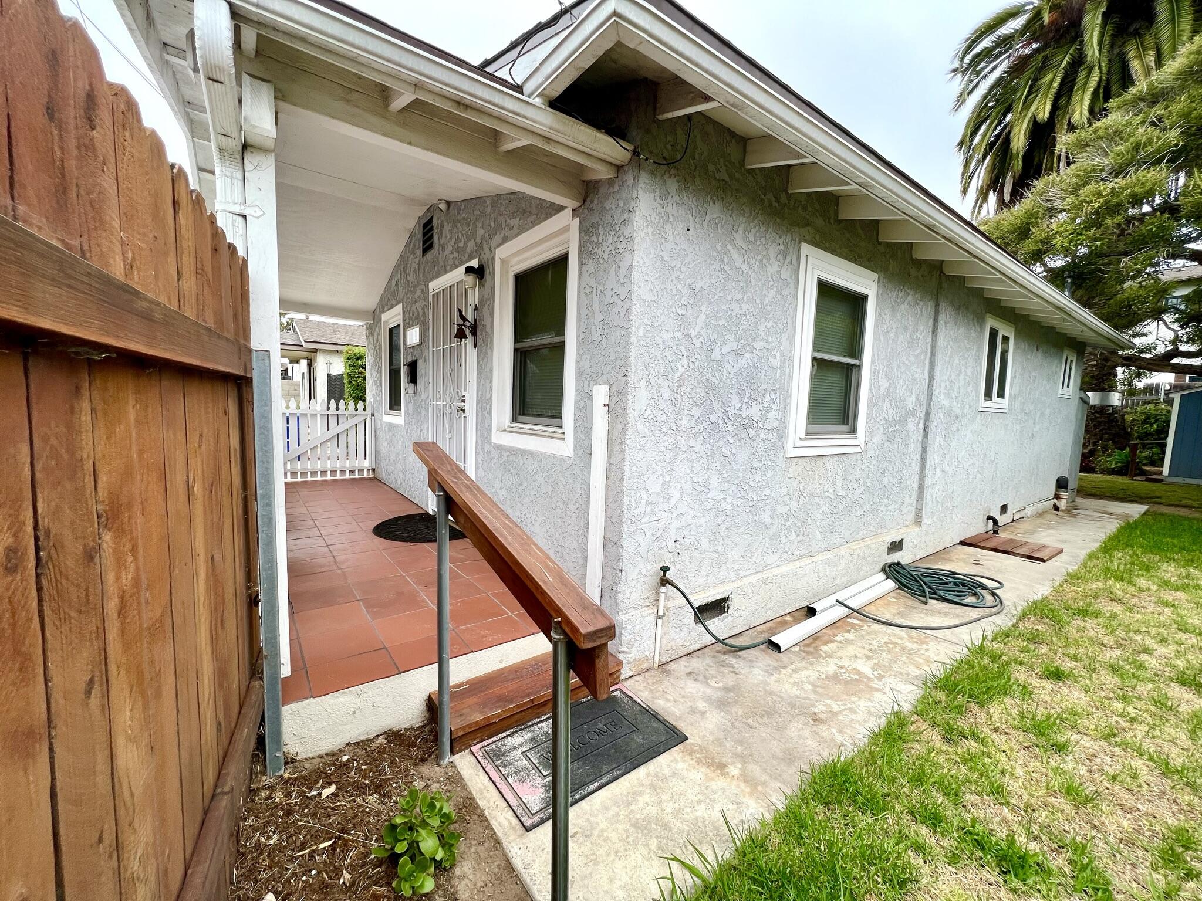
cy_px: 450
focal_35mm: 13
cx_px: 601
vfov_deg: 89.9
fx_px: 451
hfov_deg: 106.2
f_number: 1.8
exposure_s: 1/612
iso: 32
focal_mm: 1.57
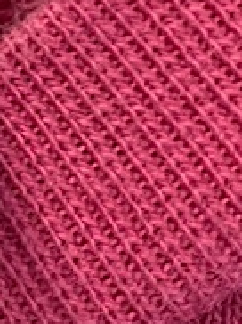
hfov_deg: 9.4
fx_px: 1336
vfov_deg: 13.6
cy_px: -16
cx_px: -319
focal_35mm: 143
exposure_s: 1/50
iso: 160
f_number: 1.6
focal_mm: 4.2
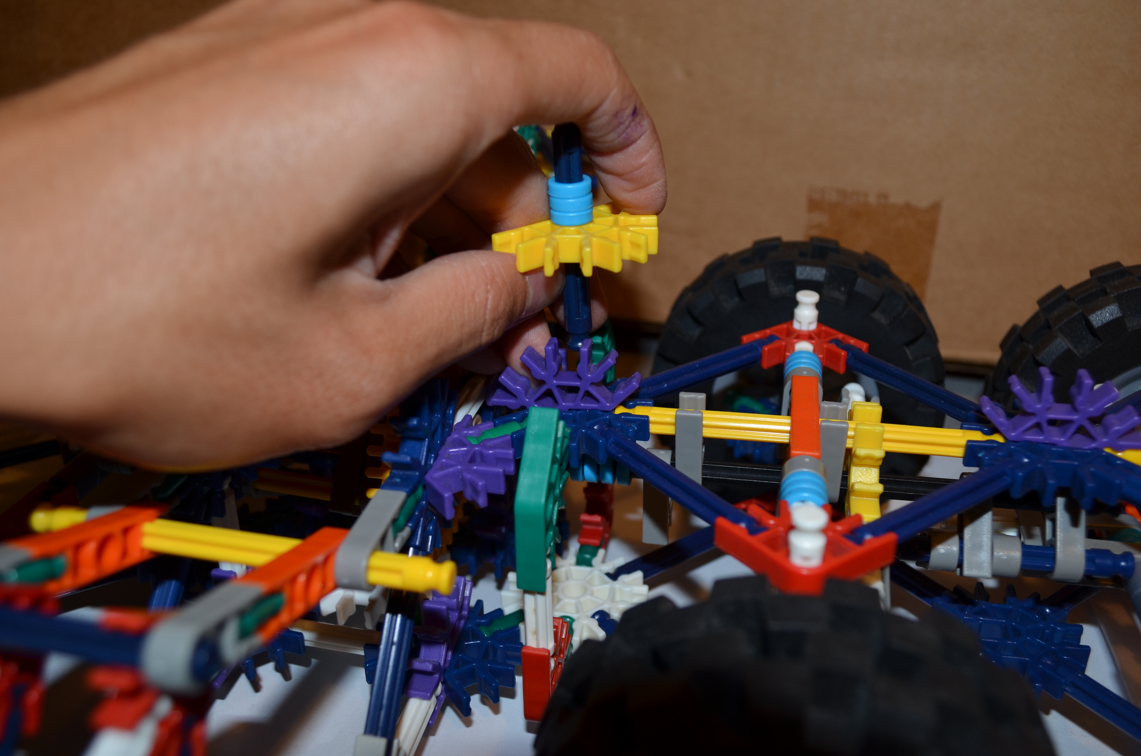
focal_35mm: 33
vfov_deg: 39.8
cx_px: 570
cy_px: 378
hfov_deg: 57.3
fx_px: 1044
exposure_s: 1/30
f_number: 5.6
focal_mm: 22
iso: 200
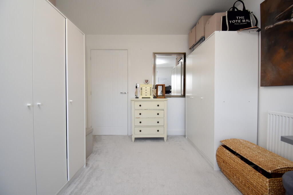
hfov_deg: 100.4
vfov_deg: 77.3
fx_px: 122
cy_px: 98
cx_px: 146
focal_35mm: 15
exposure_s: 1/200
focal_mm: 10
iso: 560
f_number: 5
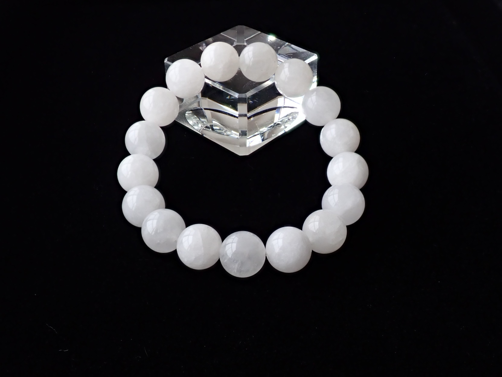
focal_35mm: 30
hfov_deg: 60.0
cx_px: 251
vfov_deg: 46.8
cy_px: 188
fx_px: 435
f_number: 3.2
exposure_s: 1/125
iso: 200
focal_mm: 5.5
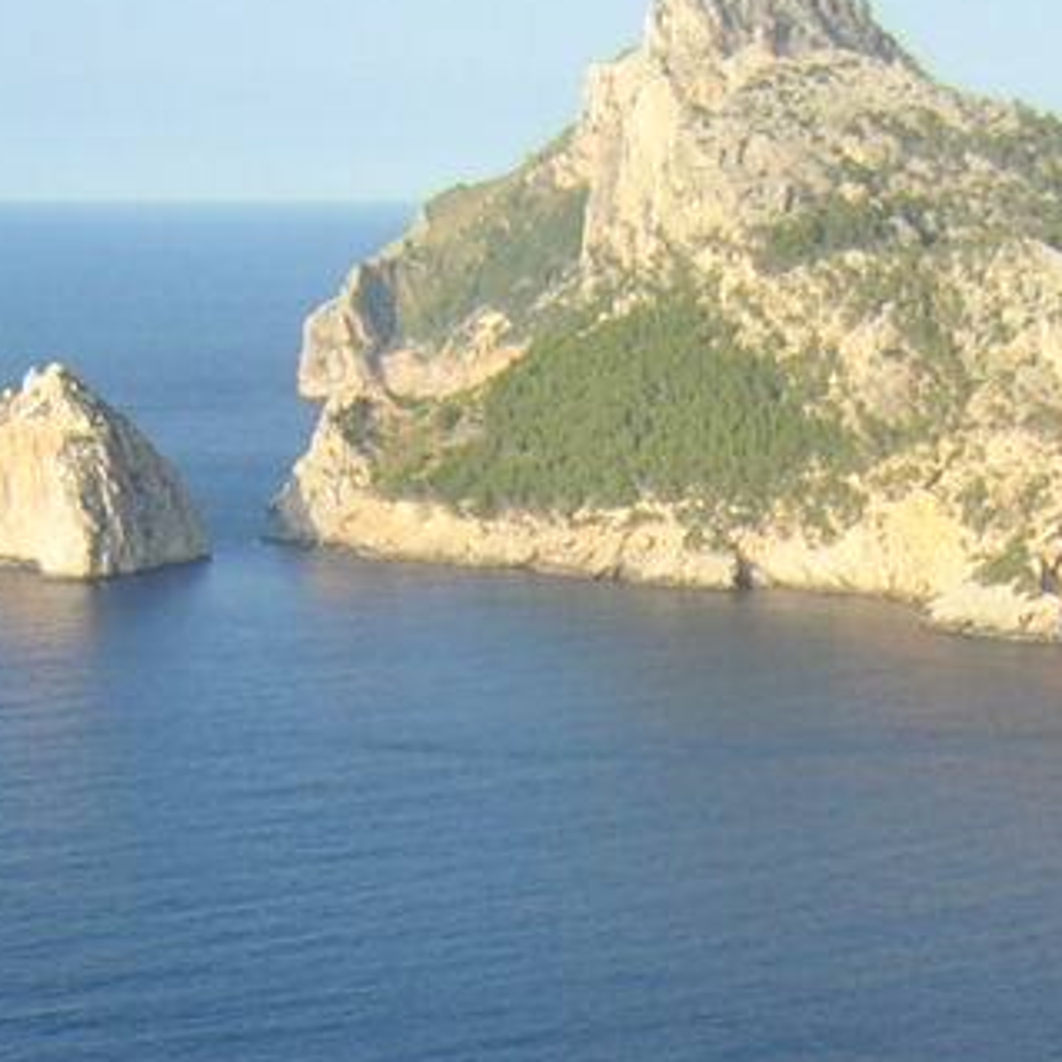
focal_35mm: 102
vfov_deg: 16.5
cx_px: 722
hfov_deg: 17.0
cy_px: 1202
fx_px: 3540
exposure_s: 1/173
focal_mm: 4.7
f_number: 5.2
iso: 100
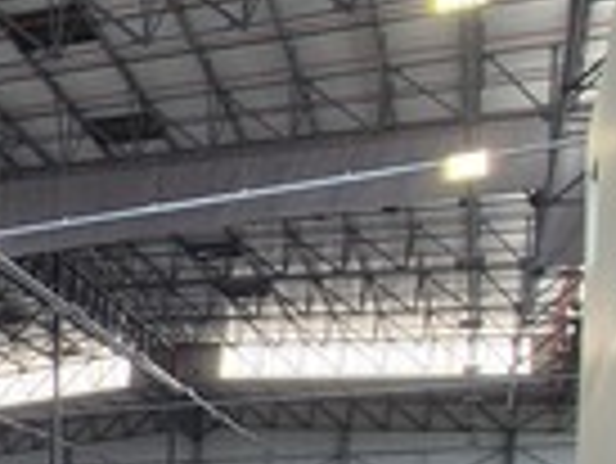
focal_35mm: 64
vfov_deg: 21.0
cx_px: -672
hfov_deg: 18.0
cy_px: 595
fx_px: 1140
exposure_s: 1/50
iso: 100
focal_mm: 2.2
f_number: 2.2
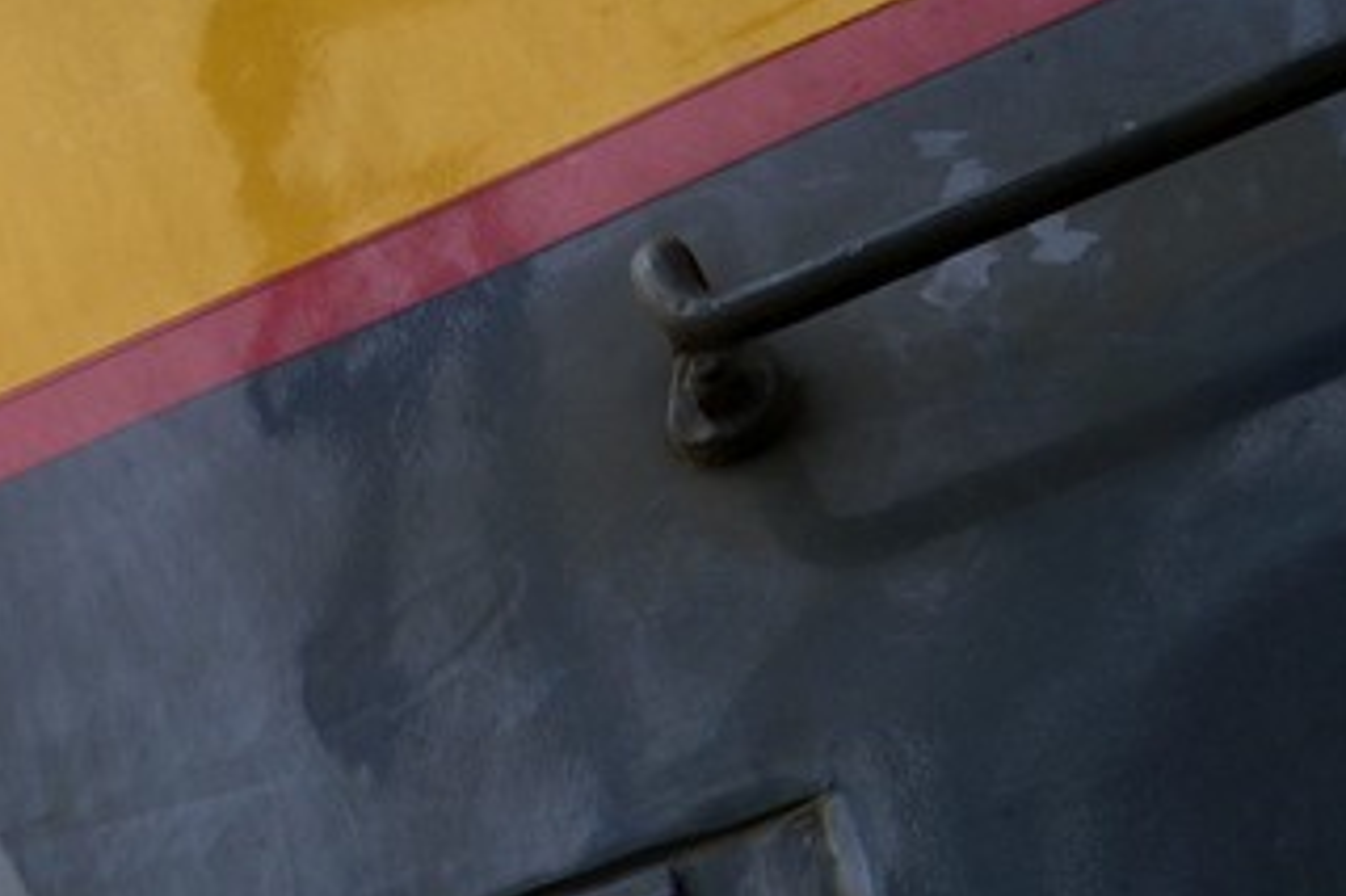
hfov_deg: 13.9
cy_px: 1699
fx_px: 4484
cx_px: -1523
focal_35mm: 120
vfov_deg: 10.6
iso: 200
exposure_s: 1/50
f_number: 5
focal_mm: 24
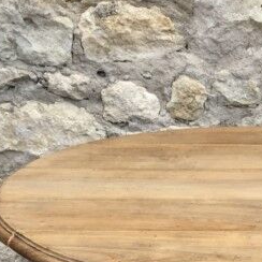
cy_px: 301
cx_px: 277
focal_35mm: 90
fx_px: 771
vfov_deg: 18.4
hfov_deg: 18.7
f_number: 2.4
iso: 25
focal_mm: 3.3
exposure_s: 1/452
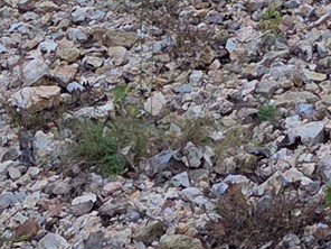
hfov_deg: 12.6
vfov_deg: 8.5
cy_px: -482
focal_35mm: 149
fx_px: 1425
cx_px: 492
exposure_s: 1/560
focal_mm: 5.4
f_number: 1.8
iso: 80
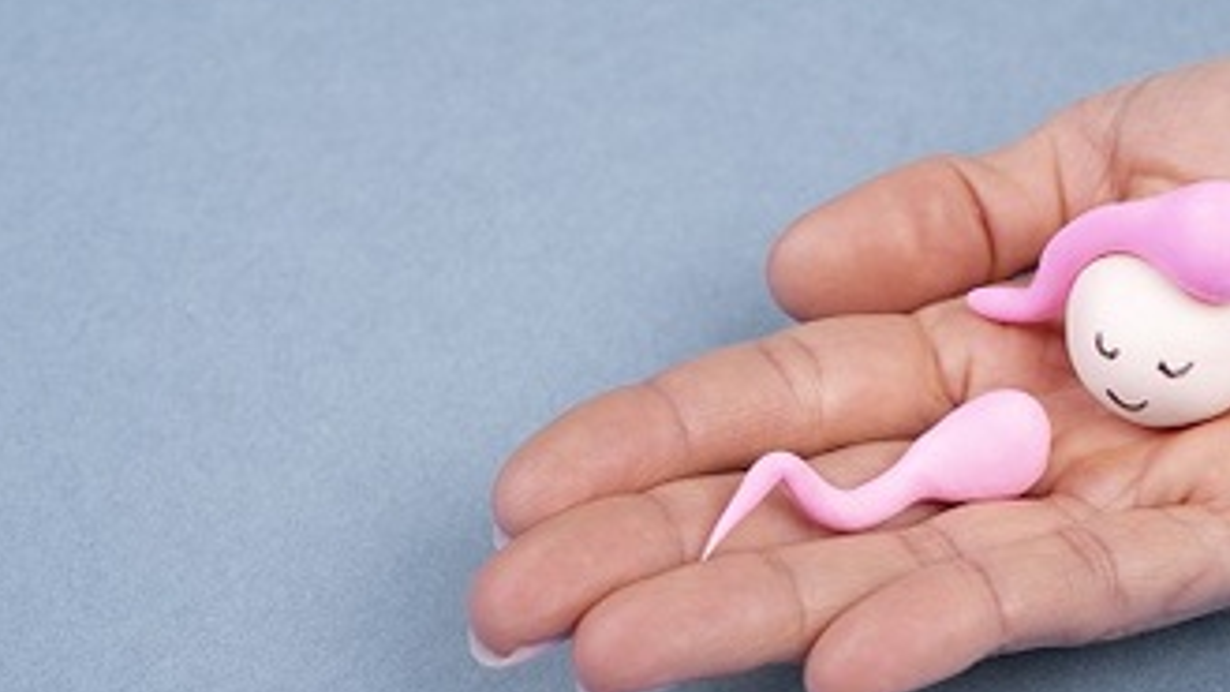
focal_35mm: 73
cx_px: 837
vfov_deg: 16.5
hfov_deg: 28.7
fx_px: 2381
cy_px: 337
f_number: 5.6
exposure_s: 1/100
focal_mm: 50
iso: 250
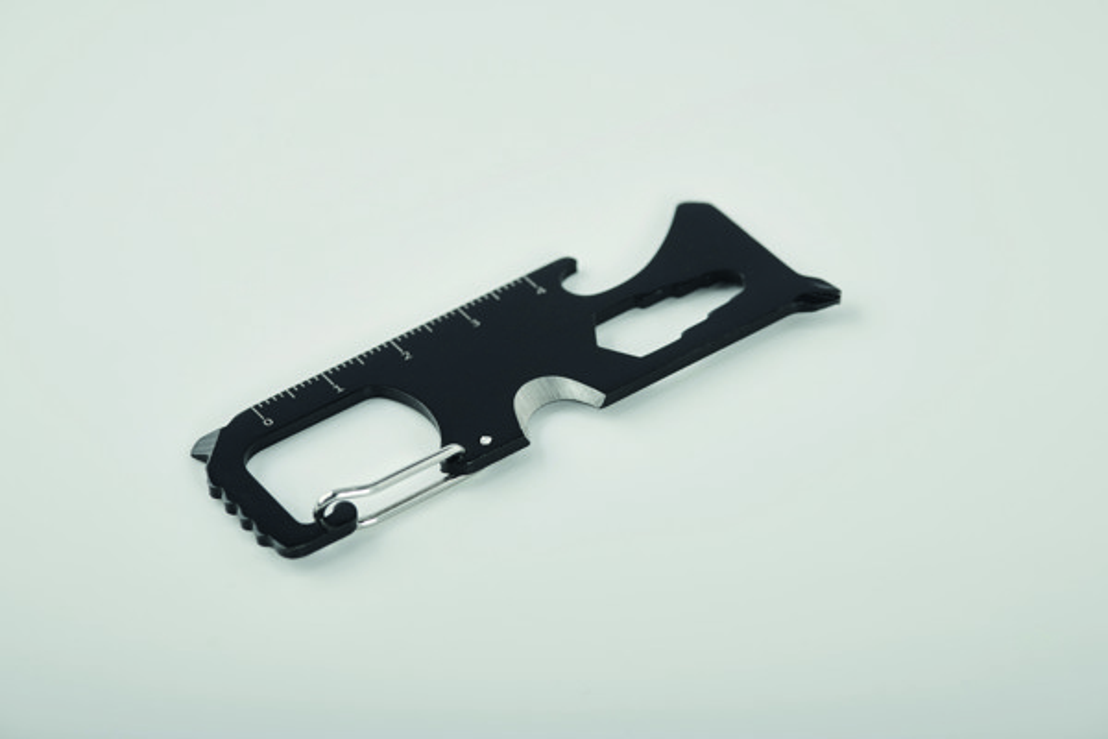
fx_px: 3231
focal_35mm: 105
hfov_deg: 19.5
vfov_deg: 13.0
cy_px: 370
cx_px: 554
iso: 64
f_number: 13
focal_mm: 105
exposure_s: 1/200
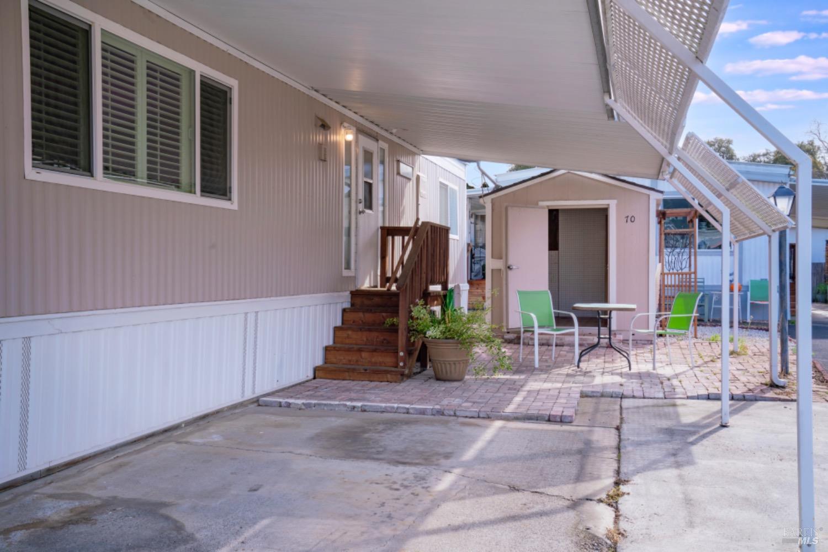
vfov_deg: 36.9
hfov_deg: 53.1
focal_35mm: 36
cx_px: 414
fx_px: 828
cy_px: 276
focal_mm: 36
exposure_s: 1/30
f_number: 14
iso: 100
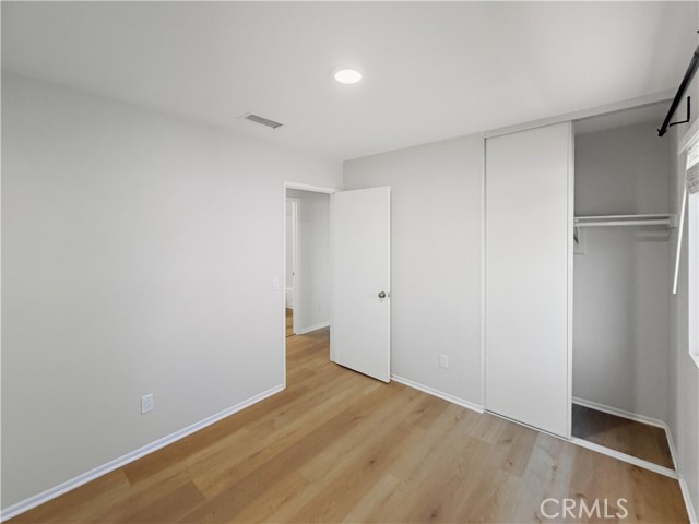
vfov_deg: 85.7
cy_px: 262
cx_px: 350
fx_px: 283
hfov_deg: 102.1
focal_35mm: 14
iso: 250
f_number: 2.2
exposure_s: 1/121
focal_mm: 2.2
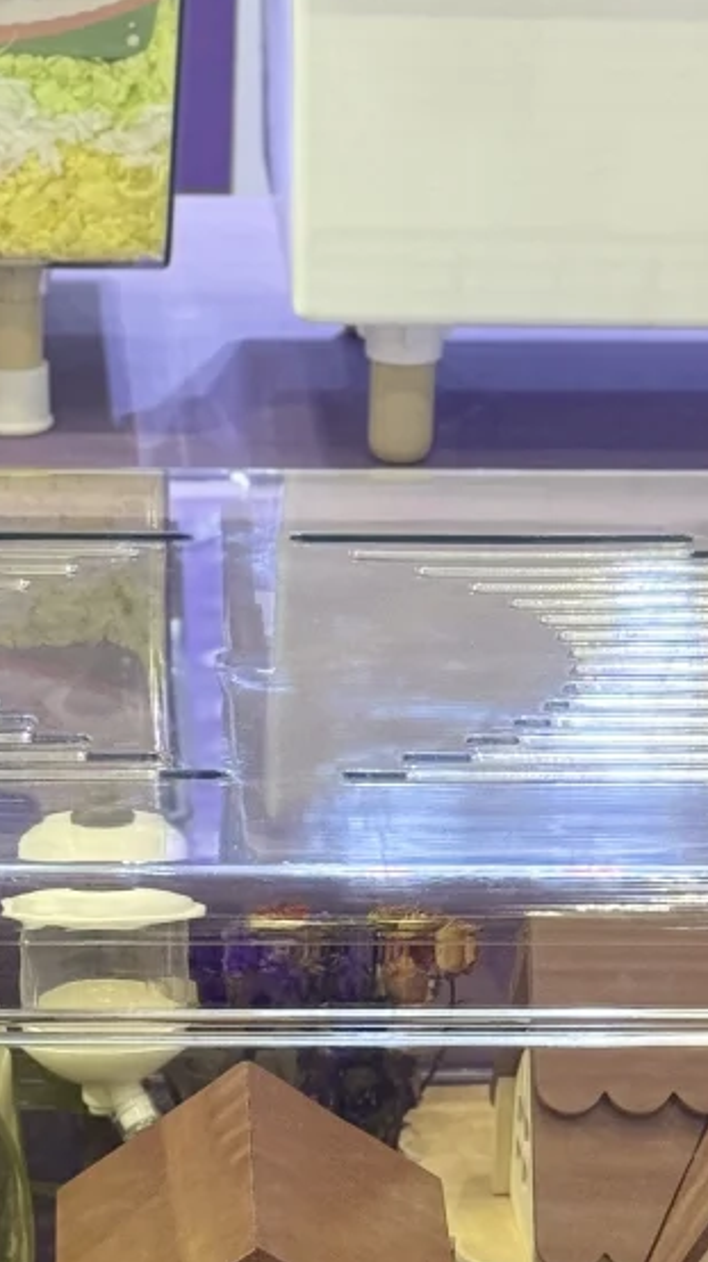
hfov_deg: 8.9
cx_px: 230
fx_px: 4546
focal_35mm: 136
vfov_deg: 15.6
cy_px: 1141
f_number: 1.78
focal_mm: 6.76
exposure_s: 1/100
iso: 80
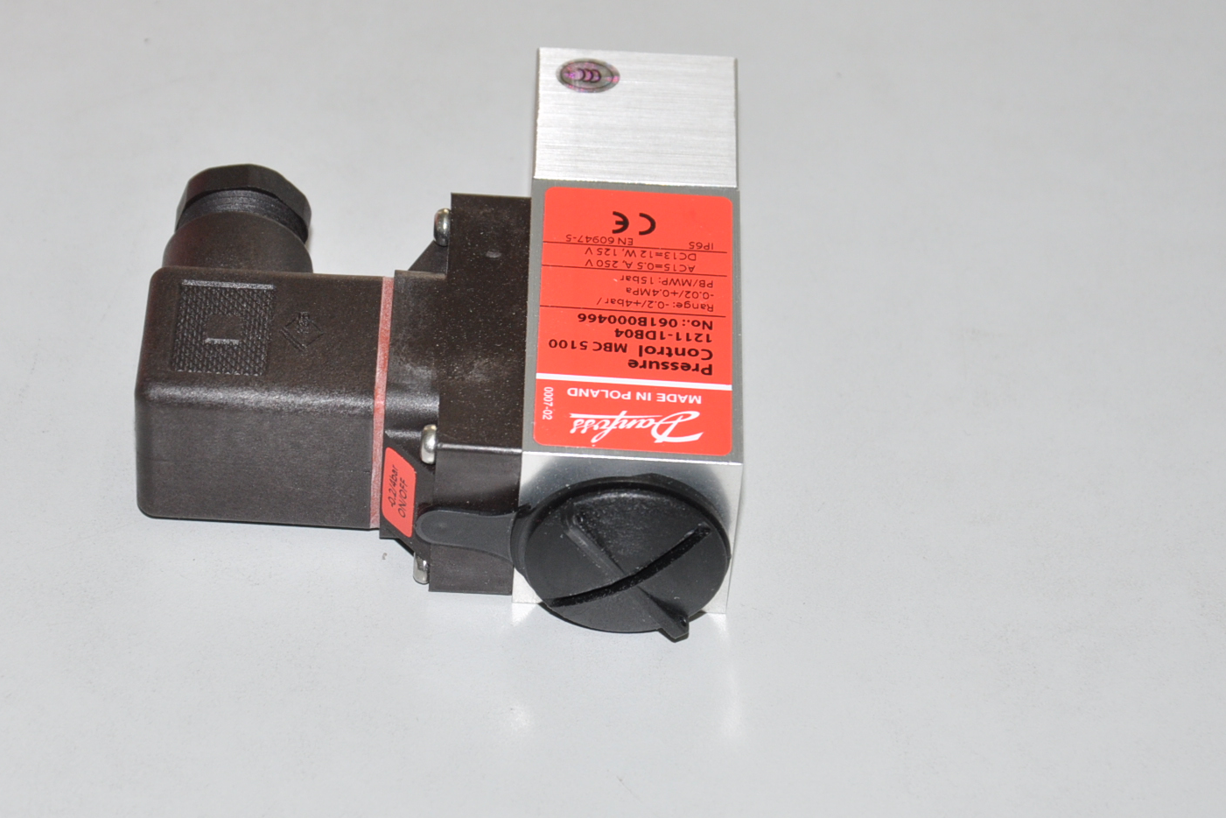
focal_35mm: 133
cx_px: 538
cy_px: 381
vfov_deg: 10.3
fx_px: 4529
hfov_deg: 15.4
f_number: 6.3
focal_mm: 58
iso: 500
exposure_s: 1/60
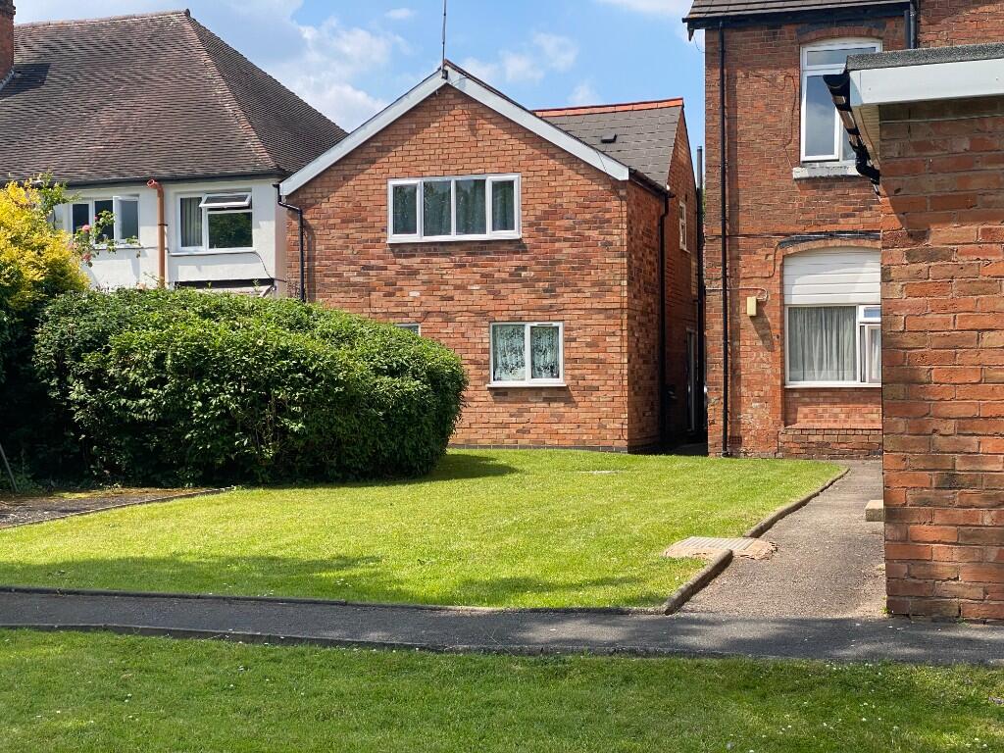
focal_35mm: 52
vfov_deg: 28.0
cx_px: 502
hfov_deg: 36.8
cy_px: 376
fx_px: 1508
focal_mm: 6
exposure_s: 1/1332
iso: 20
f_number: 2
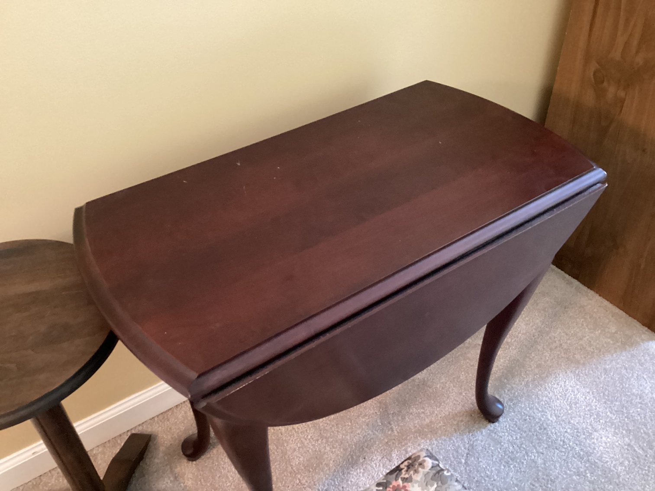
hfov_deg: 58.3
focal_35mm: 31
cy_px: 246
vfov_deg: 45.4
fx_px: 587
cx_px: 328
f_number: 2.4
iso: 640
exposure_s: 1/17
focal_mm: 3.3
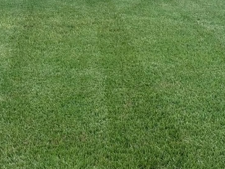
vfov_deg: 10.7
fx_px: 877
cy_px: -54
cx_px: 95
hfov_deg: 14.6
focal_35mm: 135
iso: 64
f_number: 1.78
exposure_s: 1/2331
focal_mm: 6.76
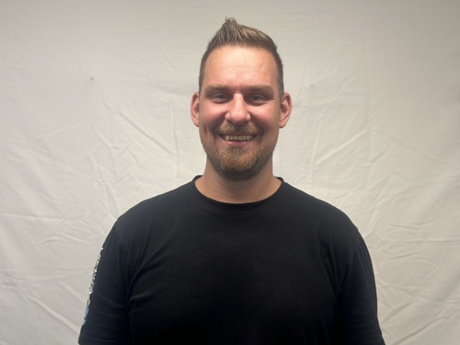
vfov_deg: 30.3
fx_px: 638
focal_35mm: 48
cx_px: 230
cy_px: 172
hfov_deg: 39.7
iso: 64
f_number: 1.78
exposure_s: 1/100
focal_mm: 6.86
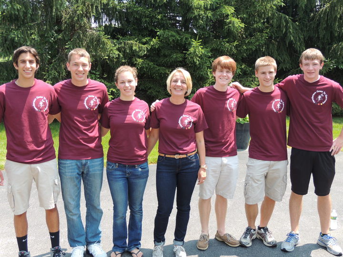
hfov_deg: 46.8
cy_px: 128
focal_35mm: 40
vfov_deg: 36.0
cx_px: 172
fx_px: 396
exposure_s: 1/200
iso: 100
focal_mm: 7.1
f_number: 3.3
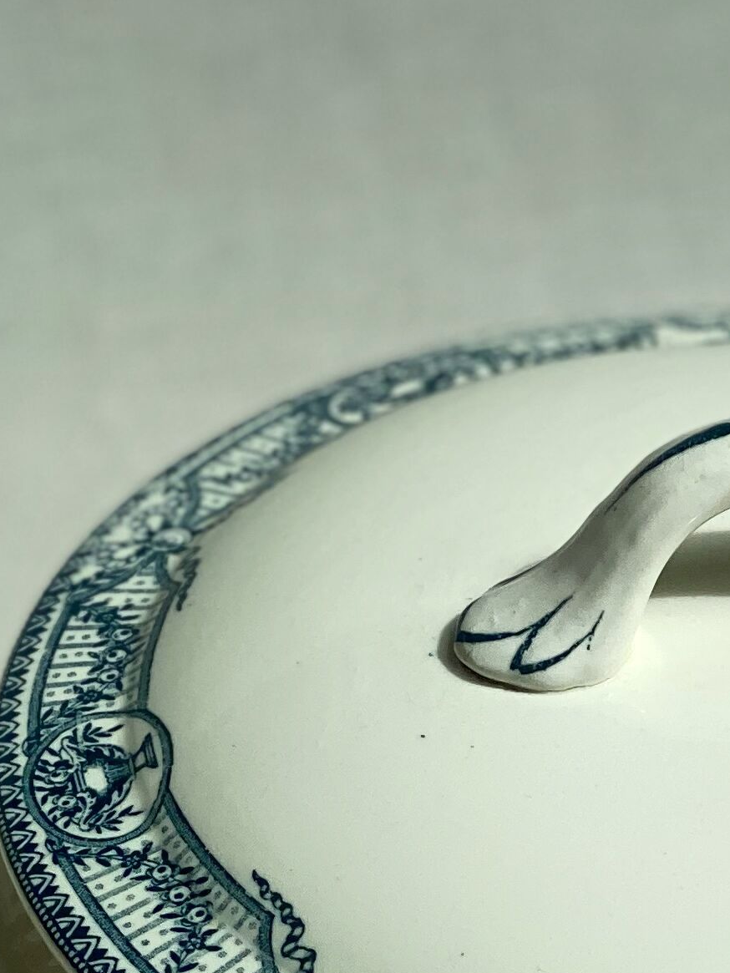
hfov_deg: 8.2
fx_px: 5060
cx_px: 722
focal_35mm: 180
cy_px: 1146
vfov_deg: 10.8
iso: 20
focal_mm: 6
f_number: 2
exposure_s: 1/922
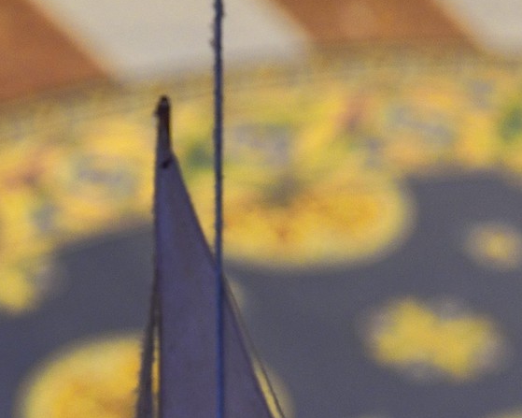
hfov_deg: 3.0
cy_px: 1073
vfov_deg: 2.4
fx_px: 9963
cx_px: 179
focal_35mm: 645
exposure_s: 1/60
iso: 800
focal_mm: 160
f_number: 5.6
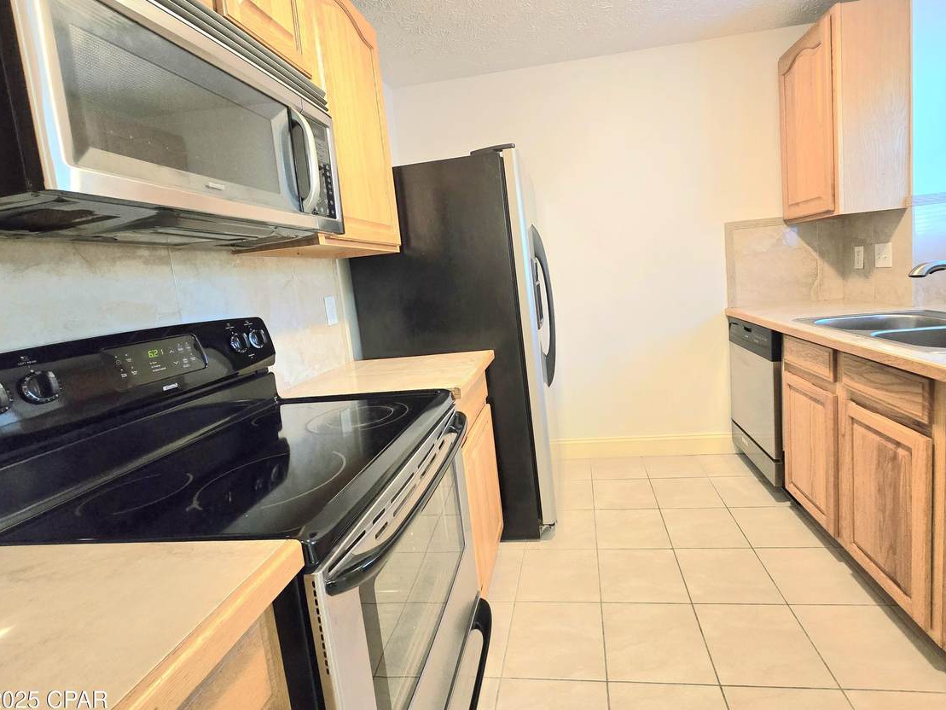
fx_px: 410
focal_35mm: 15
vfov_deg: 81.6
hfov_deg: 97.9
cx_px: 516
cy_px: 328
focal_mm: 2.2
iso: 320
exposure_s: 1/60.2
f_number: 2.2
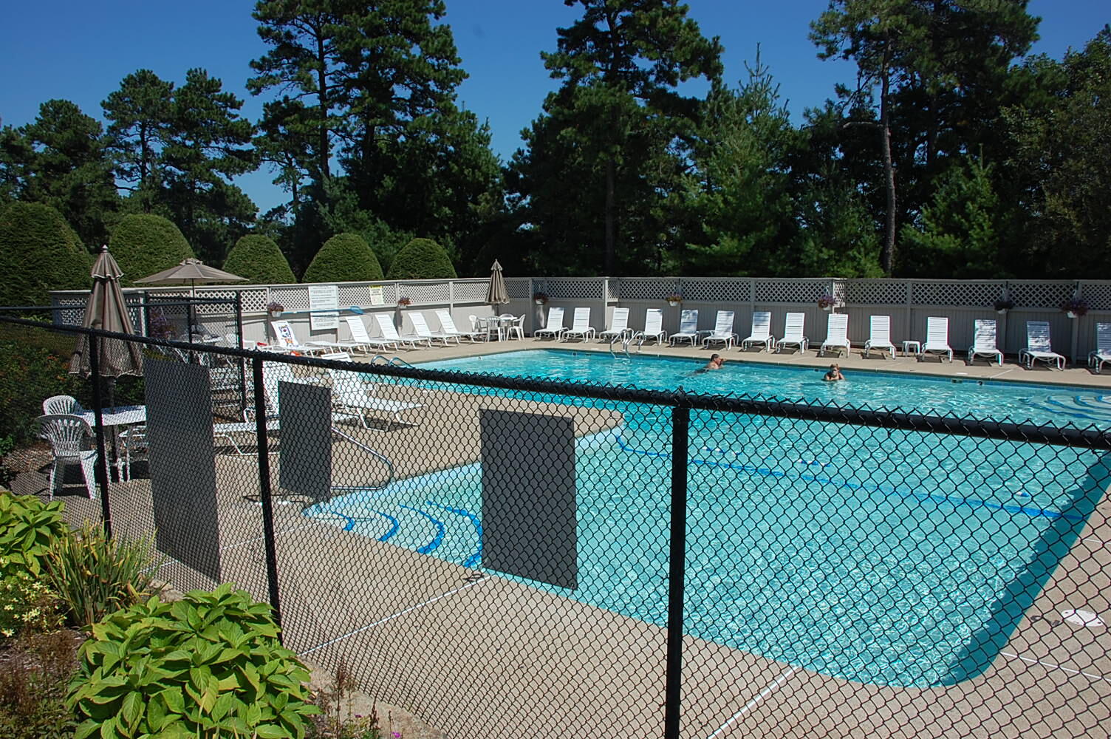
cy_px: 370
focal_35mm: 27
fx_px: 833
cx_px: 556
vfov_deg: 47.8
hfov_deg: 67.4
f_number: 10
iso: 200
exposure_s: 1/400
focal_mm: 18
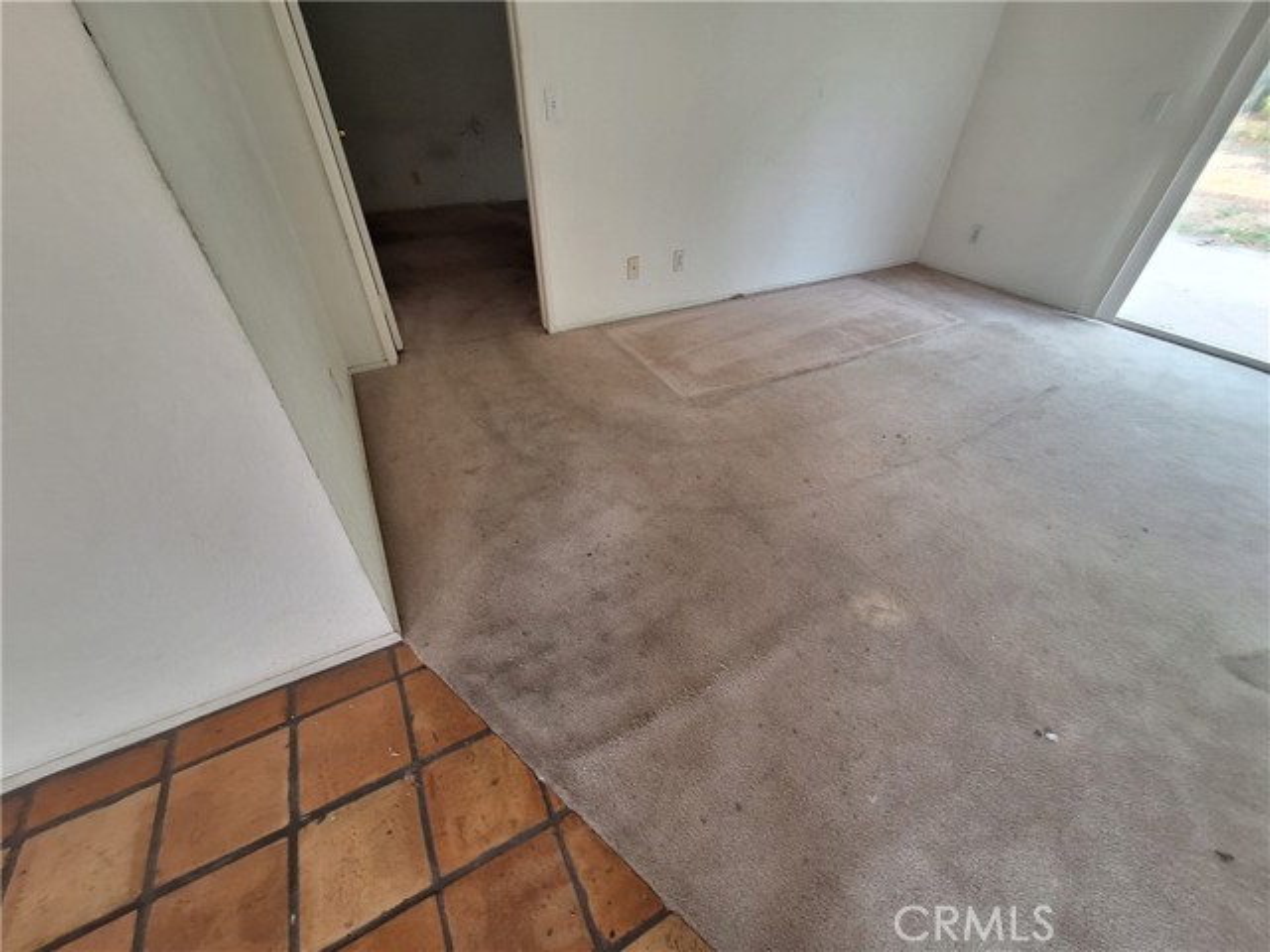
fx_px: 477
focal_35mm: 13
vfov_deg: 89.9
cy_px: 476
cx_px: 635
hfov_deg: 106.2
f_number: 2.2
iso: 80
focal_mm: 1.74
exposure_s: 1/40
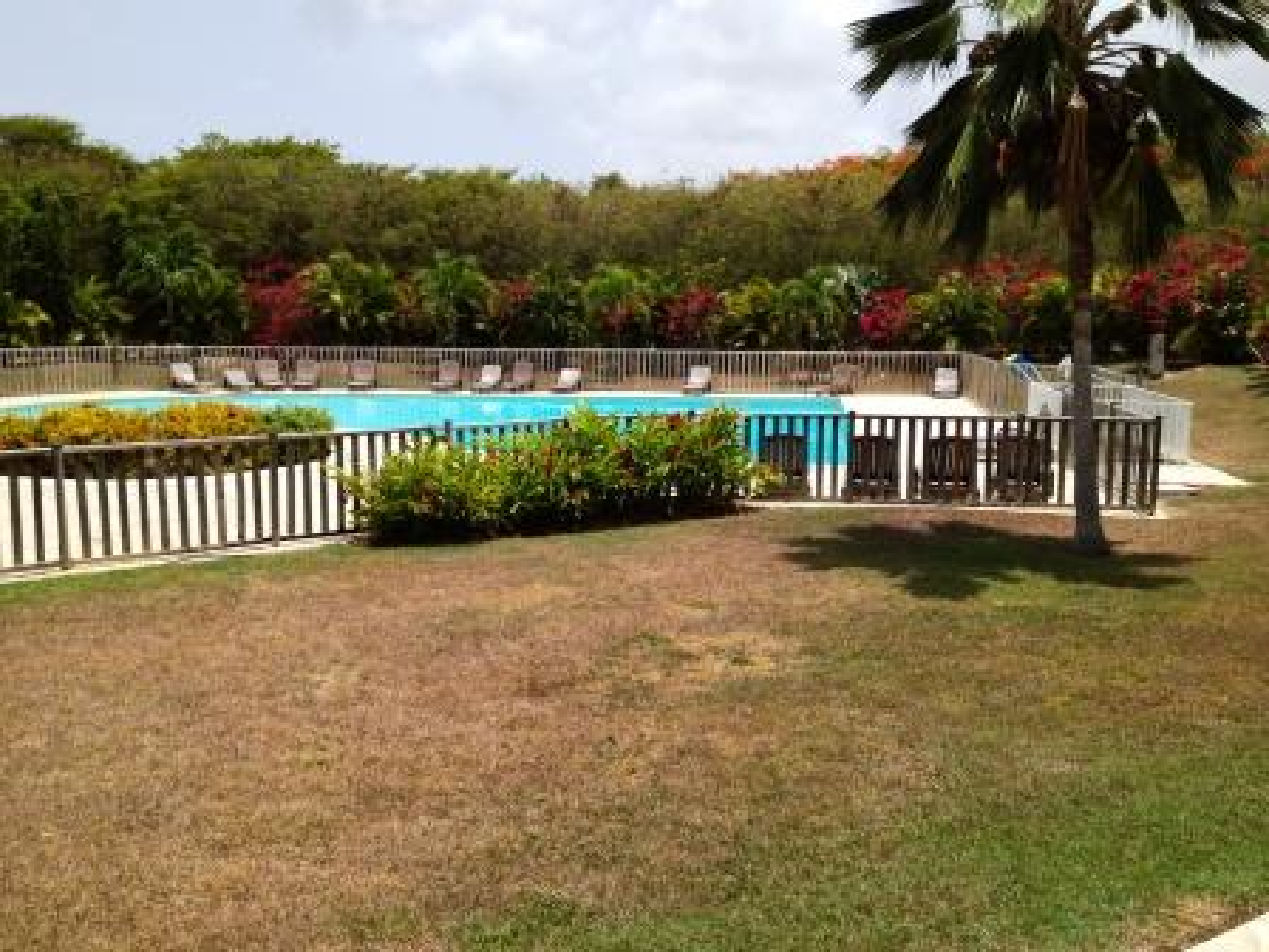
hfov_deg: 52.6
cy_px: 476
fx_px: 1283
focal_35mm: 35
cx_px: 634
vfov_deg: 40.7
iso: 64
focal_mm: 4.28
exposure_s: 1/2513
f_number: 2.4
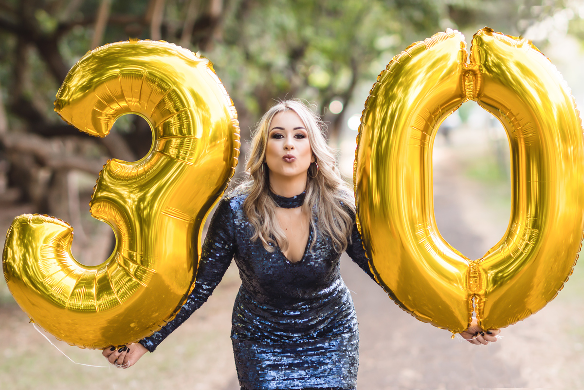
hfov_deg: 16.1
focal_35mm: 128
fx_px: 2068
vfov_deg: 10.8
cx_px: 292
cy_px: 195
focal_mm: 85
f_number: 2
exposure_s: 1/250
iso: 100
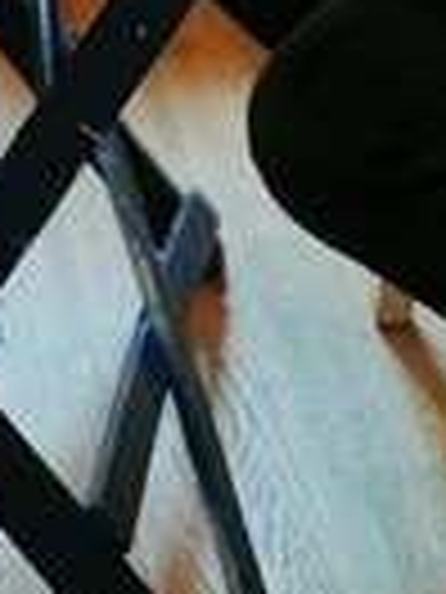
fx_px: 2749
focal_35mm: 160
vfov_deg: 10.8
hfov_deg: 9.2
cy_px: -742
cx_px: 437
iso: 200
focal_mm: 5.58
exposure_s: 1/50
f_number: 1.8
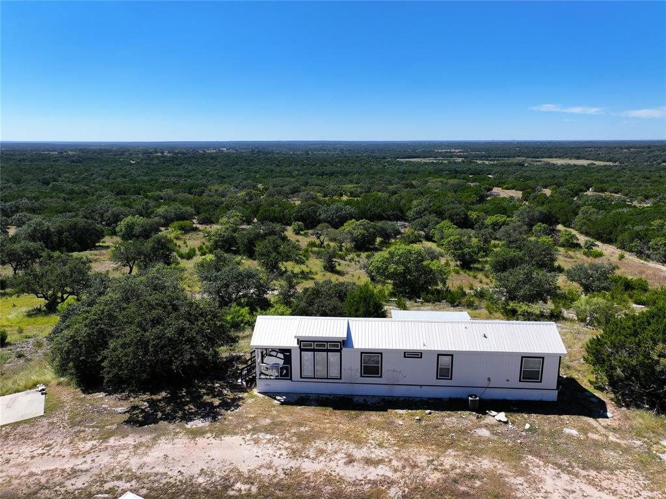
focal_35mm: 24
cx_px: 333
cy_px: 250
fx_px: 462
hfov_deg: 71.6
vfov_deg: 56.8
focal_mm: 12.29
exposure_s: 1/2500
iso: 110
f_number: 2.8
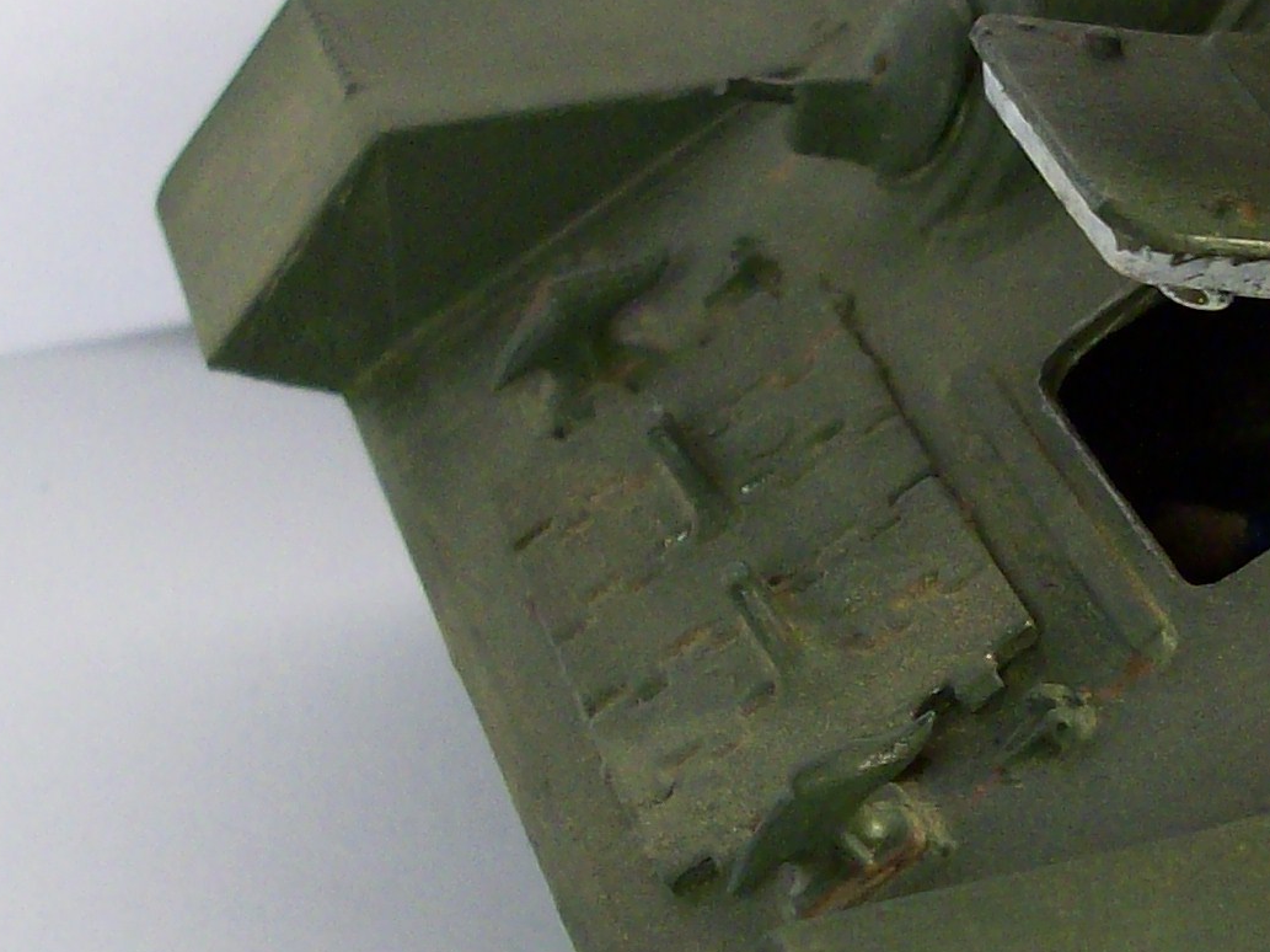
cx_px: 1199
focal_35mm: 108
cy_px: 485
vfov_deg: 13.7
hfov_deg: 17.9
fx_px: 3961
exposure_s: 1/60
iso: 139
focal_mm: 5.7
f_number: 2.8
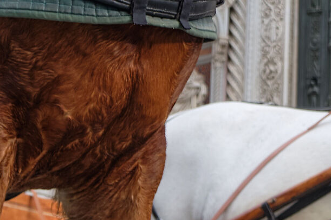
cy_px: -151
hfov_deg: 12.2
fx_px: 1517
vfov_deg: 8.1
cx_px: 398
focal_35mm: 165
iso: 200
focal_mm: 27.7
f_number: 4.5
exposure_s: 1/160
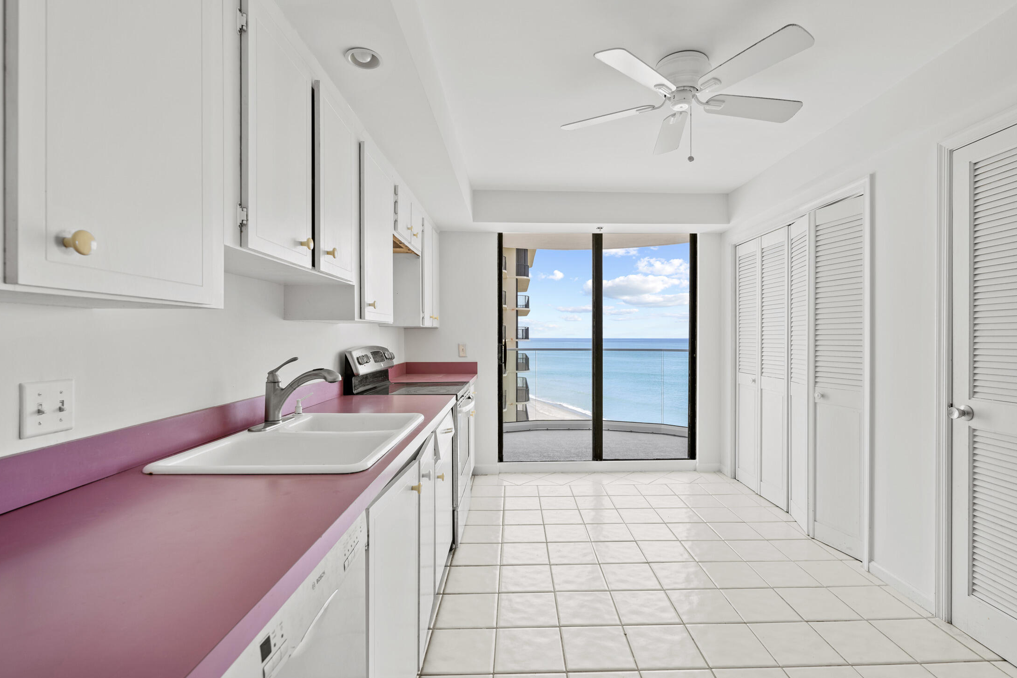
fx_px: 452
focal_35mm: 16
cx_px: 537
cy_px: 328
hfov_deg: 96.6
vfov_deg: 73.7
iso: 64
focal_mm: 14
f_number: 8
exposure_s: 1/4
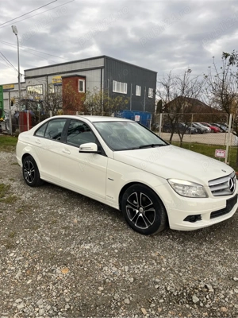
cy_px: 159
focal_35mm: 26
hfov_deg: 53.1
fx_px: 238
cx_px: 119
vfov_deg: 67.3
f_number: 1.6
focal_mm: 5.1
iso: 32
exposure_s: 1/104
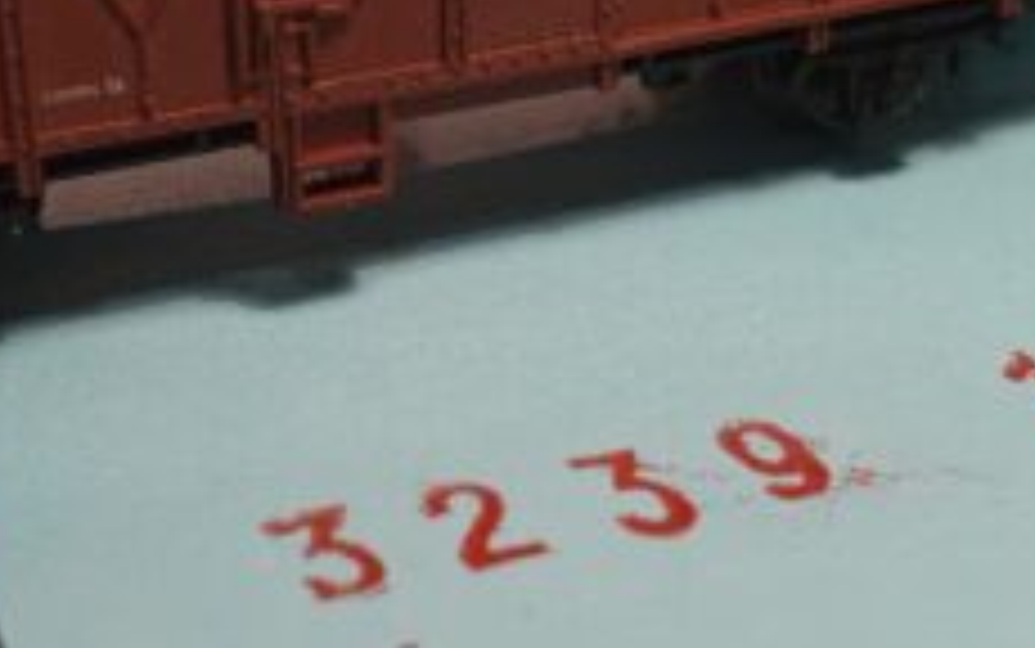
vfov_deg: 18.1
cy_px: 238
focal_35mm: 72
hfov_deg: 28.4
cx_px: 364
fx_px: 2032
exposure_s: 1/100
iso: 160
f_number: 2.4
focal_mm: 4.32
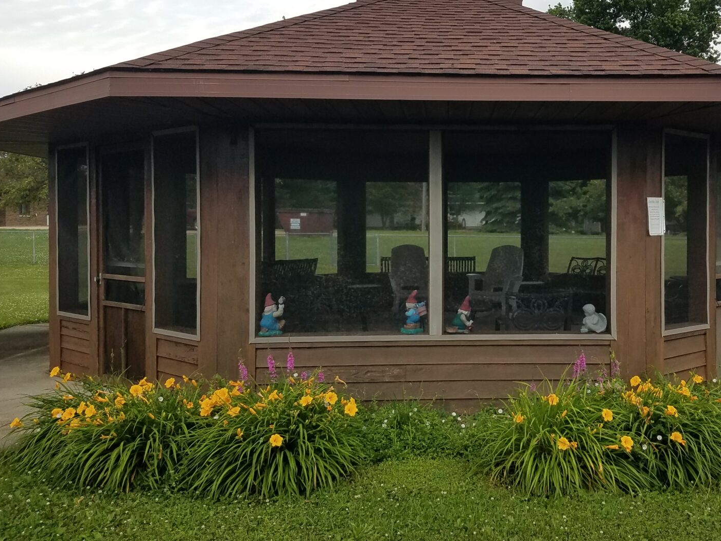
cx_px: 473
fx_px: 792
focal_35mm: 38
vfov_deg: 37.7
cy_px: 239
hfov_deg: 48.3
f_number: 1.7
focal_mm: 4.2
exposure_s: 1/1408
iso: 40
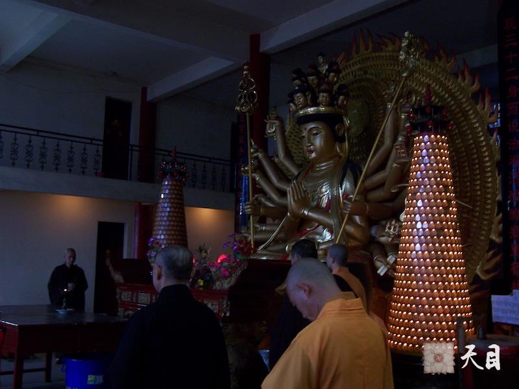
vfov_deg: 36.0
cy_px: 194
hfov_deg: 46.8
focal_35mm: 40
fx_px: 600
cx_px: 260
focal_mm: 6.7
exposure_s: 1/8
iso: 140
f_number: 4
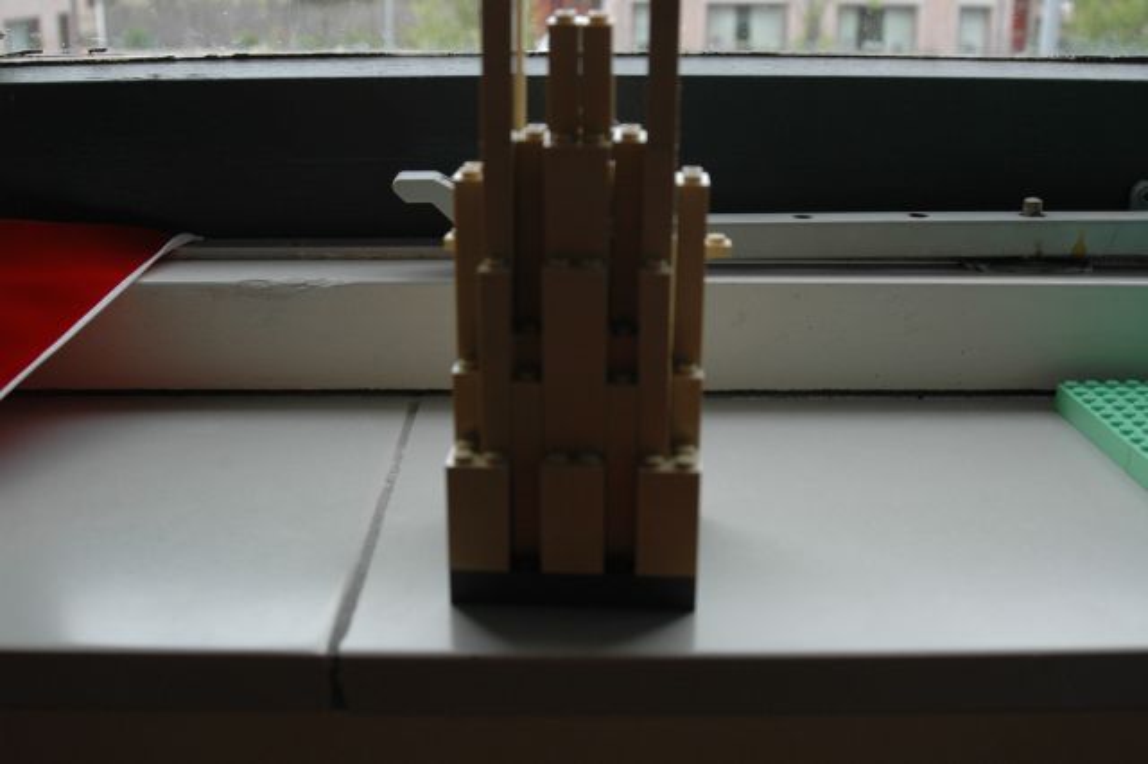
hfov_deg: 46.4
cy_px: 382
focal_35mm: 42
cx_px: 574
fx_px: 1339
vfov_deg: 31.9
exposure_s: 1/160
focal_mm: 28
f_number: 6.3
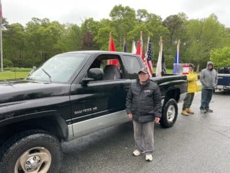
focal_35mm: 26
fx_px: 173
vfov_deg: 53.1
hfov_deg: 67.3
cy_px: 86
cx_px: 115
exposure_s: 1/121
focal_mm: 4.2
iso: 40
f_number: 1.6
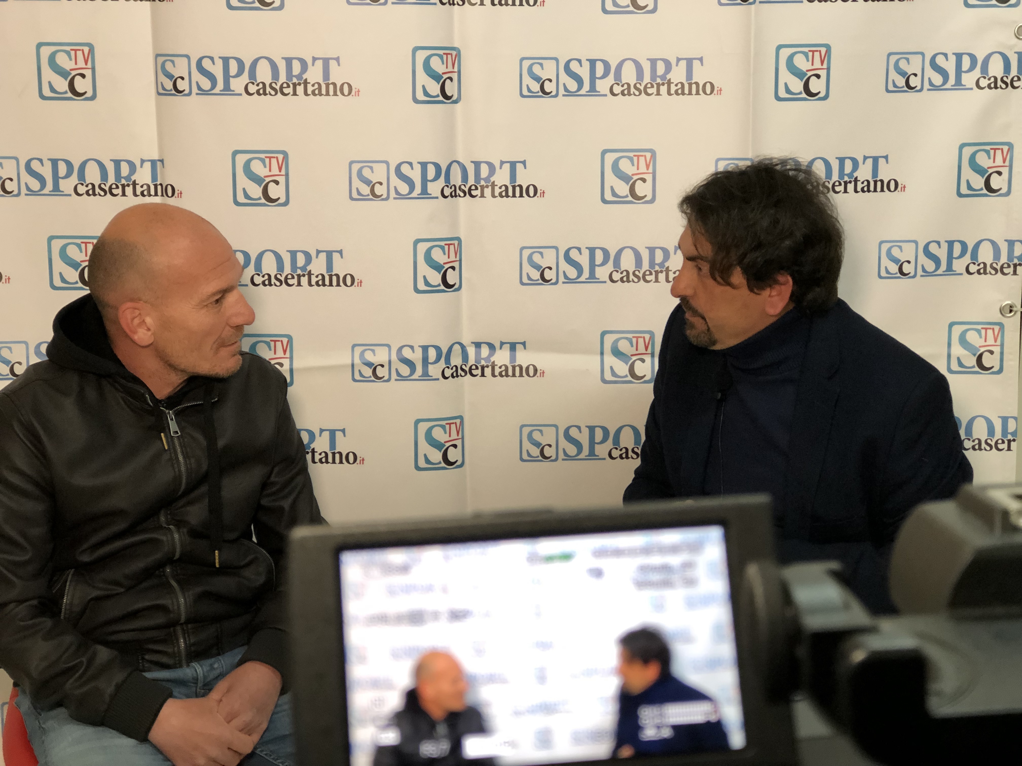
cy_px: 383
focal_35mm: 57
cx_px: 511
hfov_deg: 33.8
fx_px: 1683
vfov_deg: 25.7
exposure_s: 1/33
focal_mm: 6.6
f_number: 2.8
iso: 125
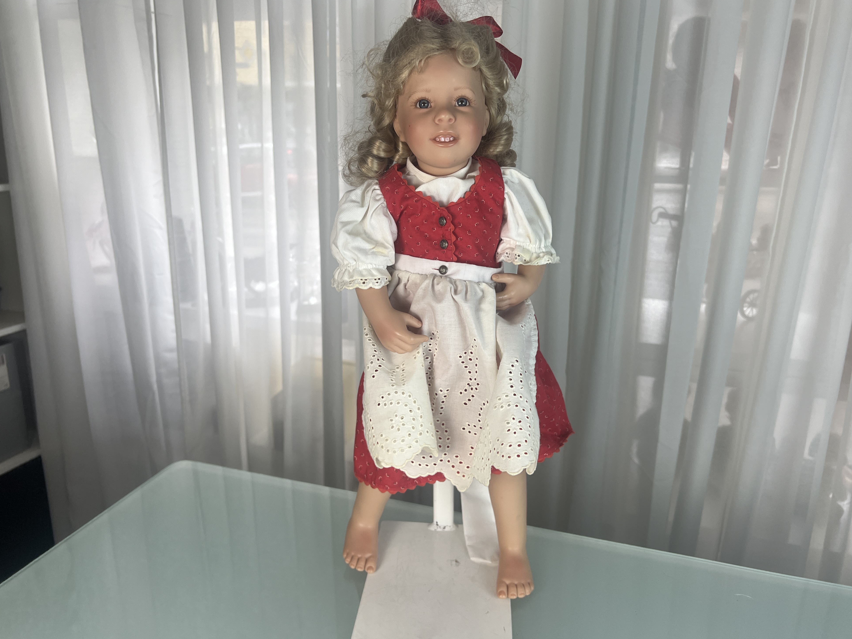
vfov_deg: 51.3
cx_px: 433
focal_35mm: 27
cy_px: 312
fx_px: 665
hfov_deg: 65.3
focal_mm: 5.7
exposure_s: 1/243
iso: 40
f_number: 1.5
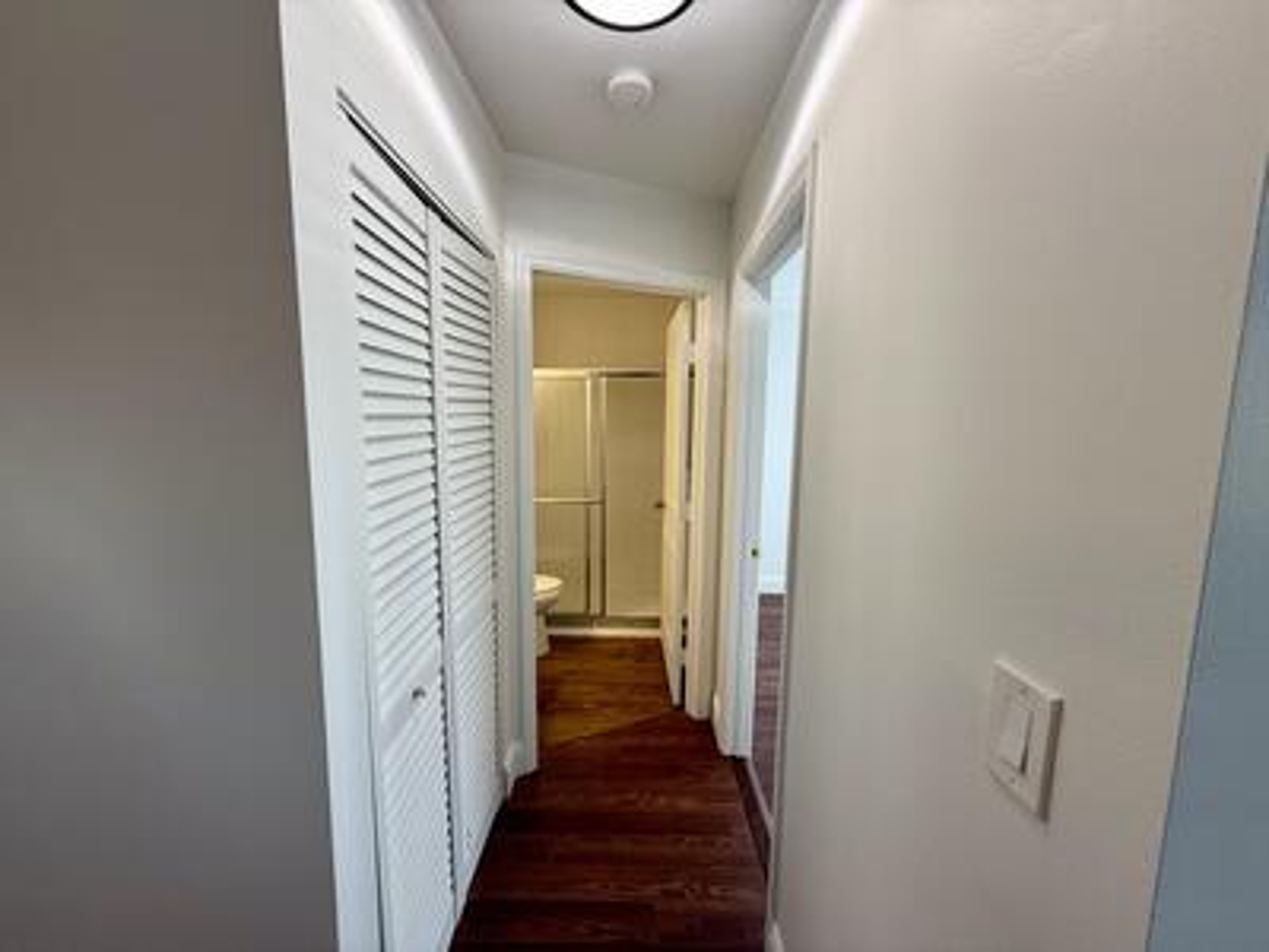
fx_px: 513
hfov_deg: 102.1
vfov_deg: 85.7
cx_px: 634
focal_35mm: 14
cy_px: 476
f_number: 2.2
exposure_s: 1/120
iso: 100
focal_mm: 2.22
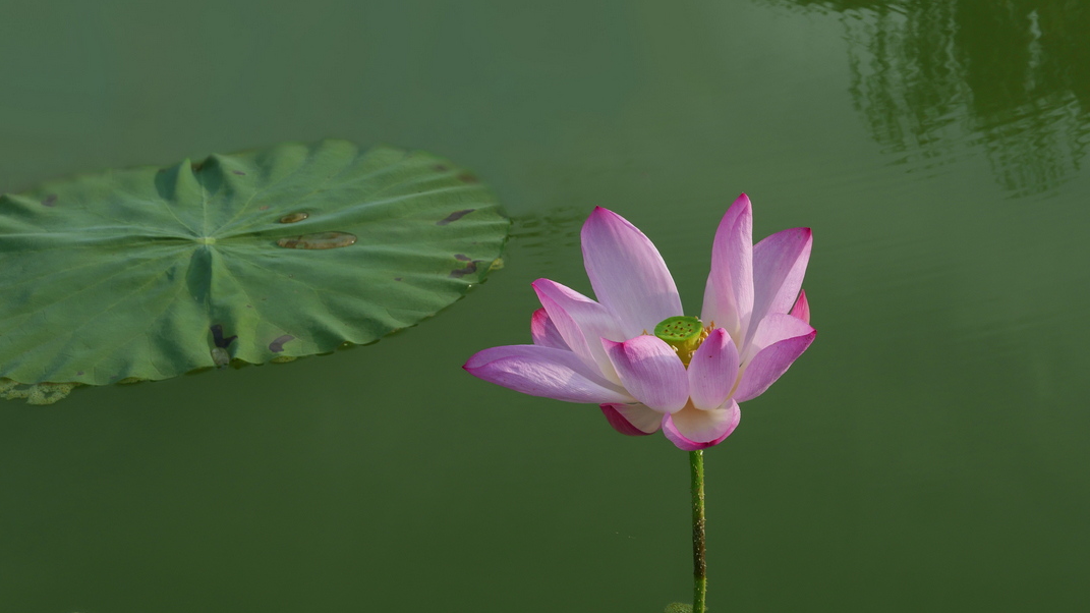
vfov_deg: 16.3
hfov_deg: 28.6
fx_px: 2138
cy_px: 347
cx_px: 549
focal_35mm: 74
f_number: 11
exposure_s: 1/125
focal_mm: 31.5
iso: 200
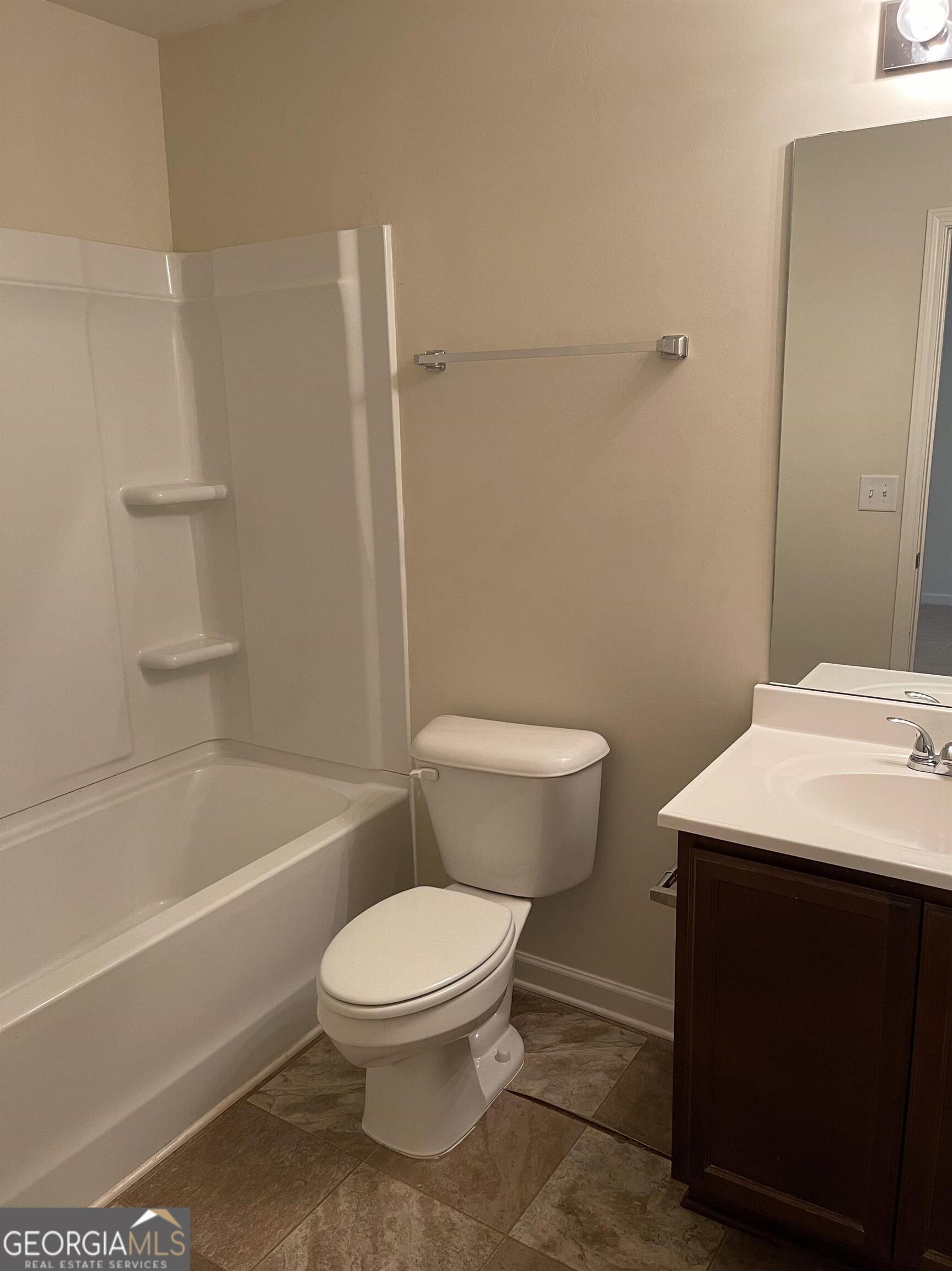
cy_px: 636
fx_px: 954
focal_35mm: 26
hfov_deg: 53.0
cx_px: 476
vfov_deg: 67.3
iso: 250
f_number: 1.6
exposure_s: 1/60
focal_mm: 5.1
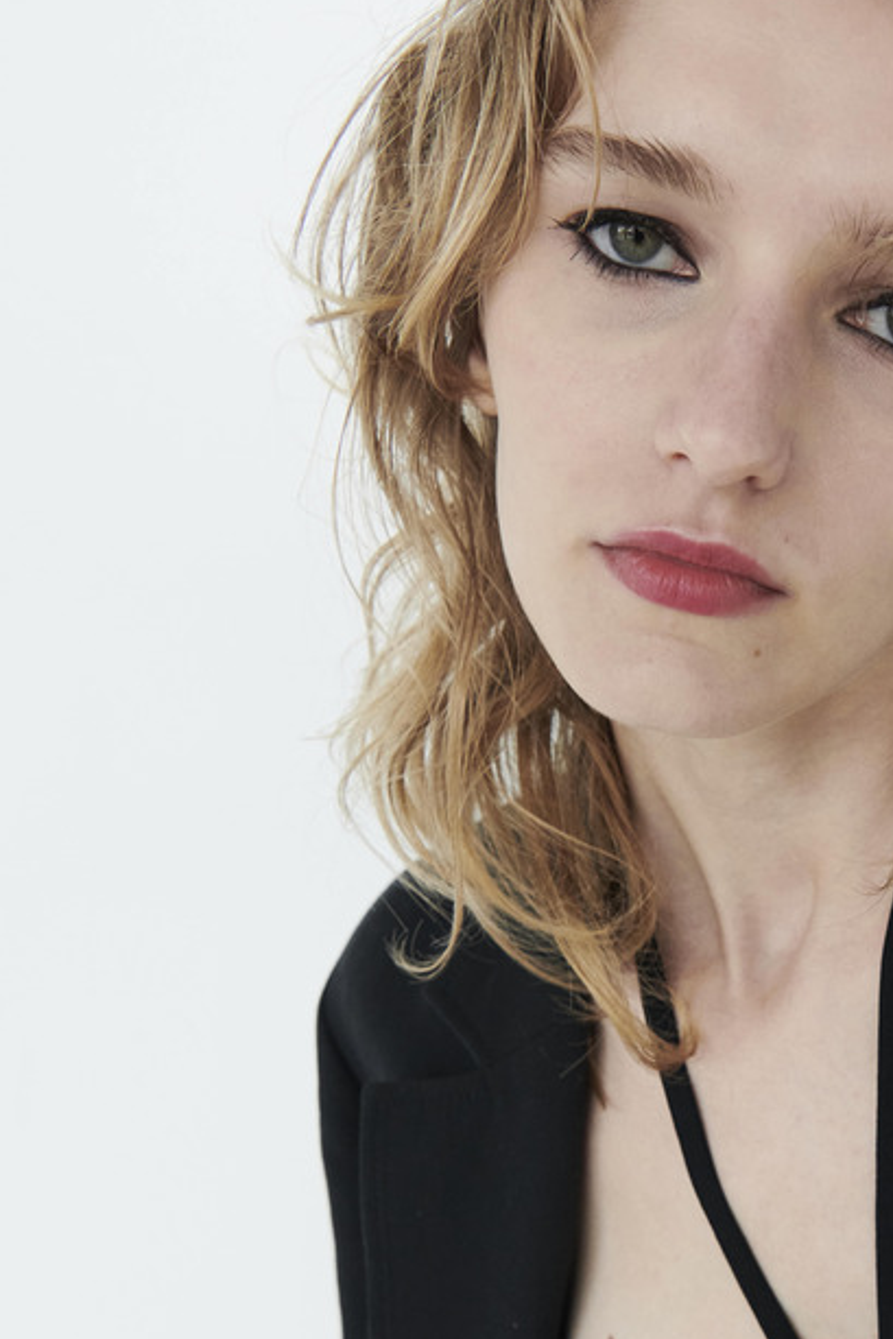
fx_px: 1748
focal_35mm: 47
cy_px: 913
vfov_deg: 41.3
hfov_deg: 27.3
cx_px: 865
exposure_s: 1/125
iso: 800
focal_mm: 24
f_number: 6.3
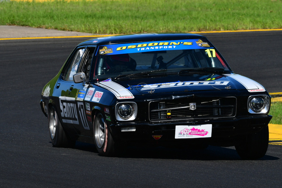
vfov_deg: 2.6
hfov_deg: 3.9
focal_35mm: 525
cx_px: 141
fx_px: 4114
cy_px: 94
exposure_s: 1/640
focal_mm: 350
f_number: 13
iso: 400
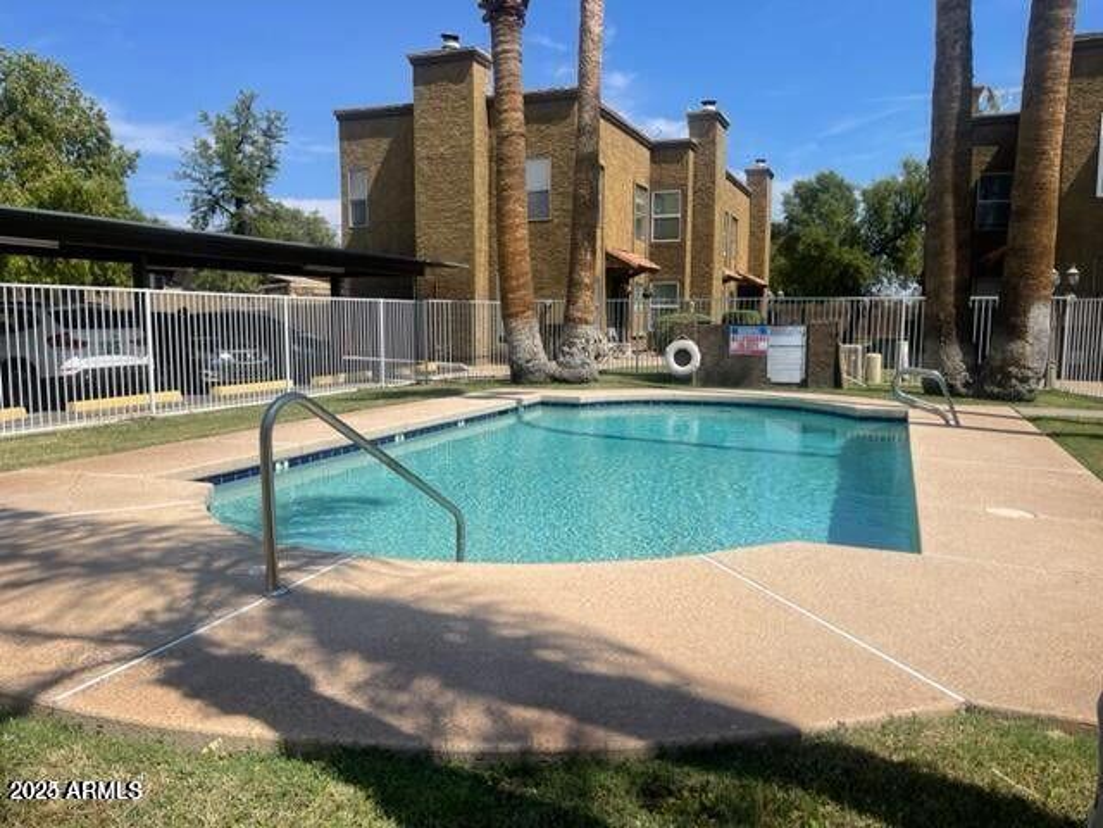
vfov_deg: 53.1
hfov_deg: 67.3
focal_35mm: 26
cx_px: 552
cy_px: 414
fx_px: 828
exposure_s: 1/4902
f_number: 1.6
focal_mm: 5.1
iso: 32
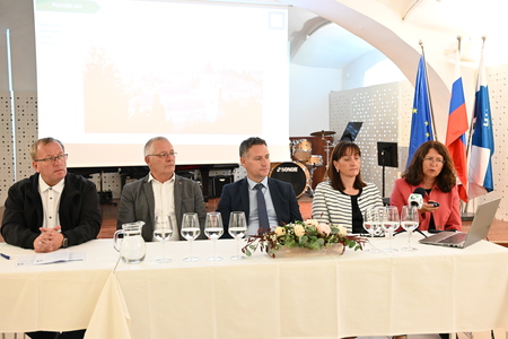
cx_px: 254
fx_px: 522
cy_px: 170
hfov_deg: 51.9
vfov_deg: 35.9
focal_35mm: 37
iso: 3200
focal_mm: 37
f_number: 4
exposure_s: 1/80
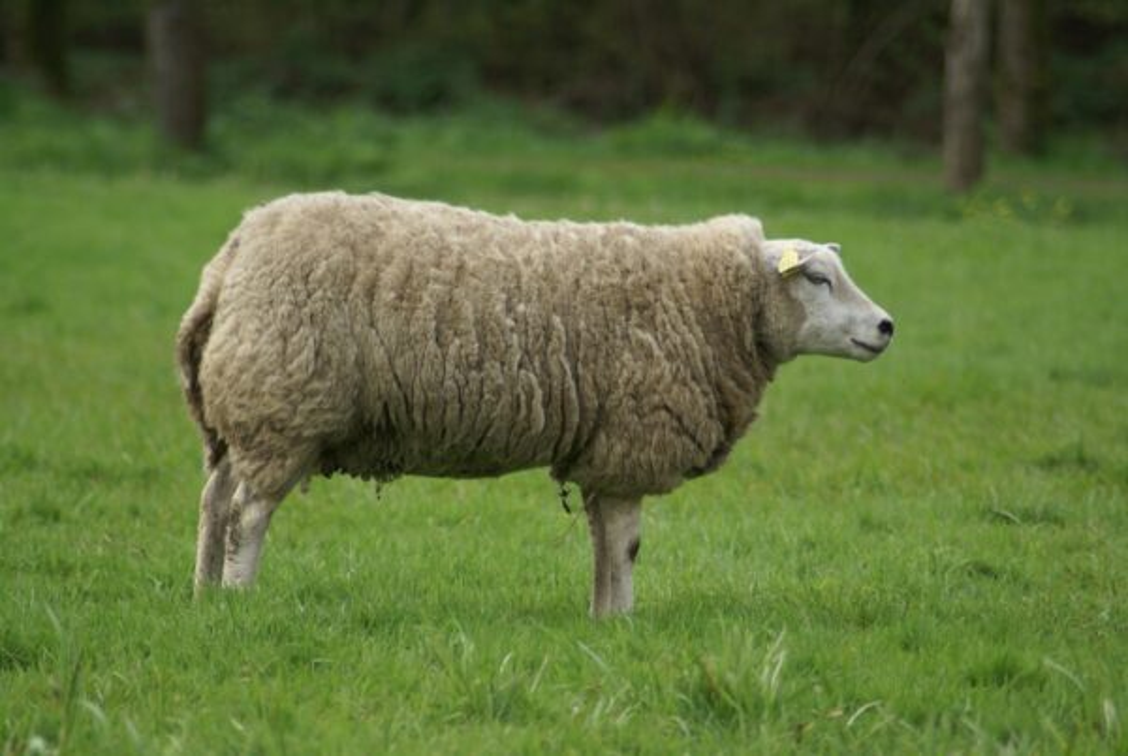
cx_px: 564
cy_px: 378
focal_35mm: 450
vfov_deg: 3.1
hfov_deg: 4.6
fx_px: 14121
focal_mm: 300
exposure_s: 1/500
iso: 160
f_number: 5.6
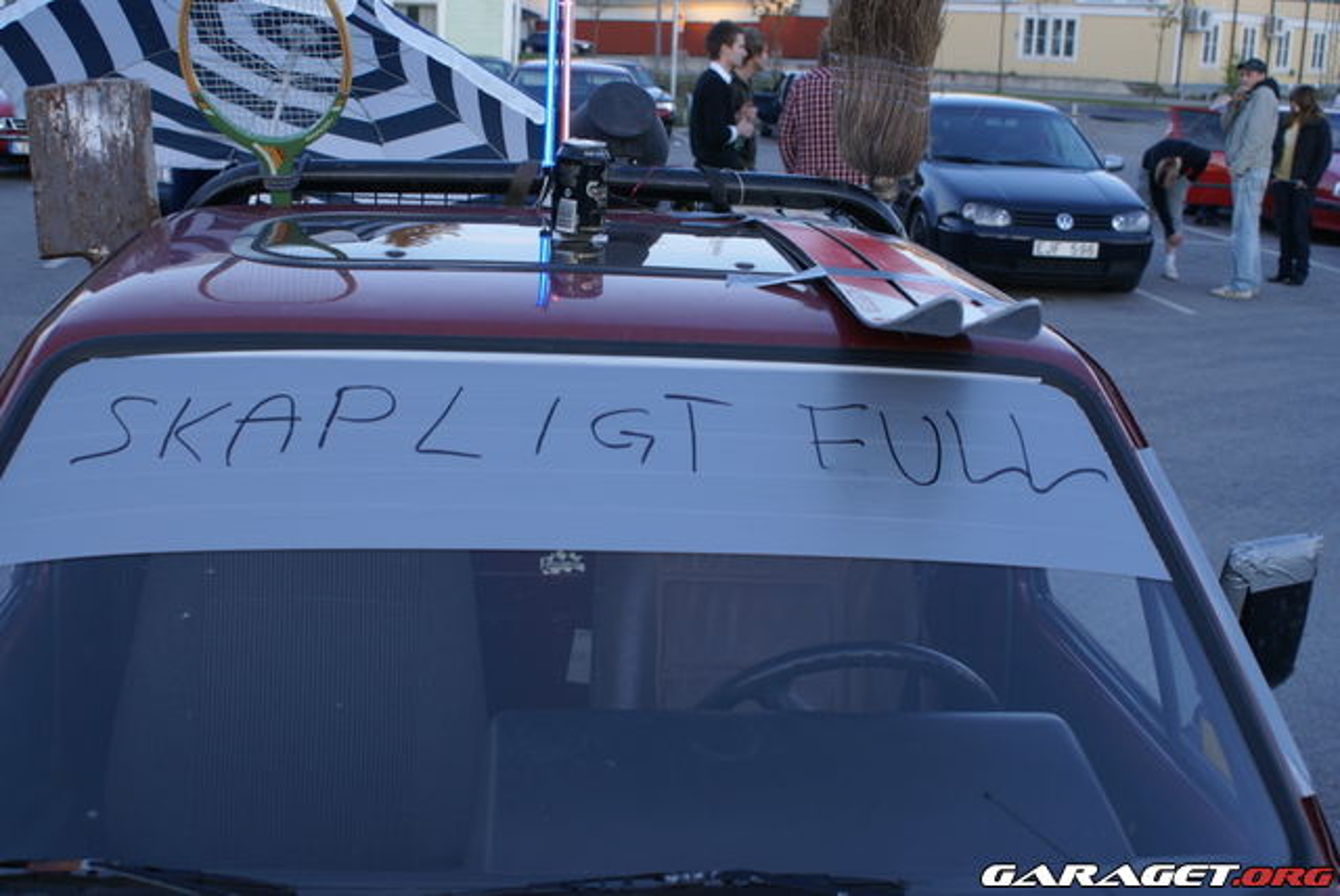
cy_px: 448
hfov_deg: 43.6
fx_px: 1676
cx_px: 670
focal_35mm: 45
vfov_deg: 29.9
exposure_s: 1/60
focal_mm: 30
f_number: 5
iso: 160
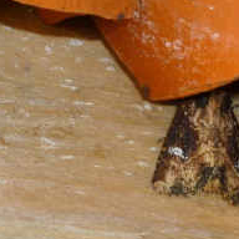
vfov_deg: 11.8
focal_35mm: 148
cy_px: 112
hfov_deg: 11.8
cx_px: 184
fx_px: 1156
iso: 100
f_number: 4.5
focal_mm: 7.5
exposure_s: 1/30
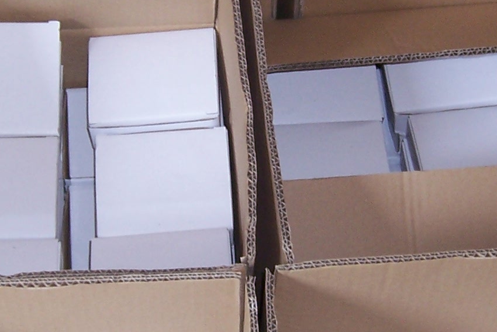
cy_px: 120
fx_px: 1436
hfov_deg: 19.6
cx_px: 192
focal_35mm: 104
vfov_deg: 13.2
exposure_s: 1/60
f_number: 2.8
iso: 80
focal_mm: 5.5
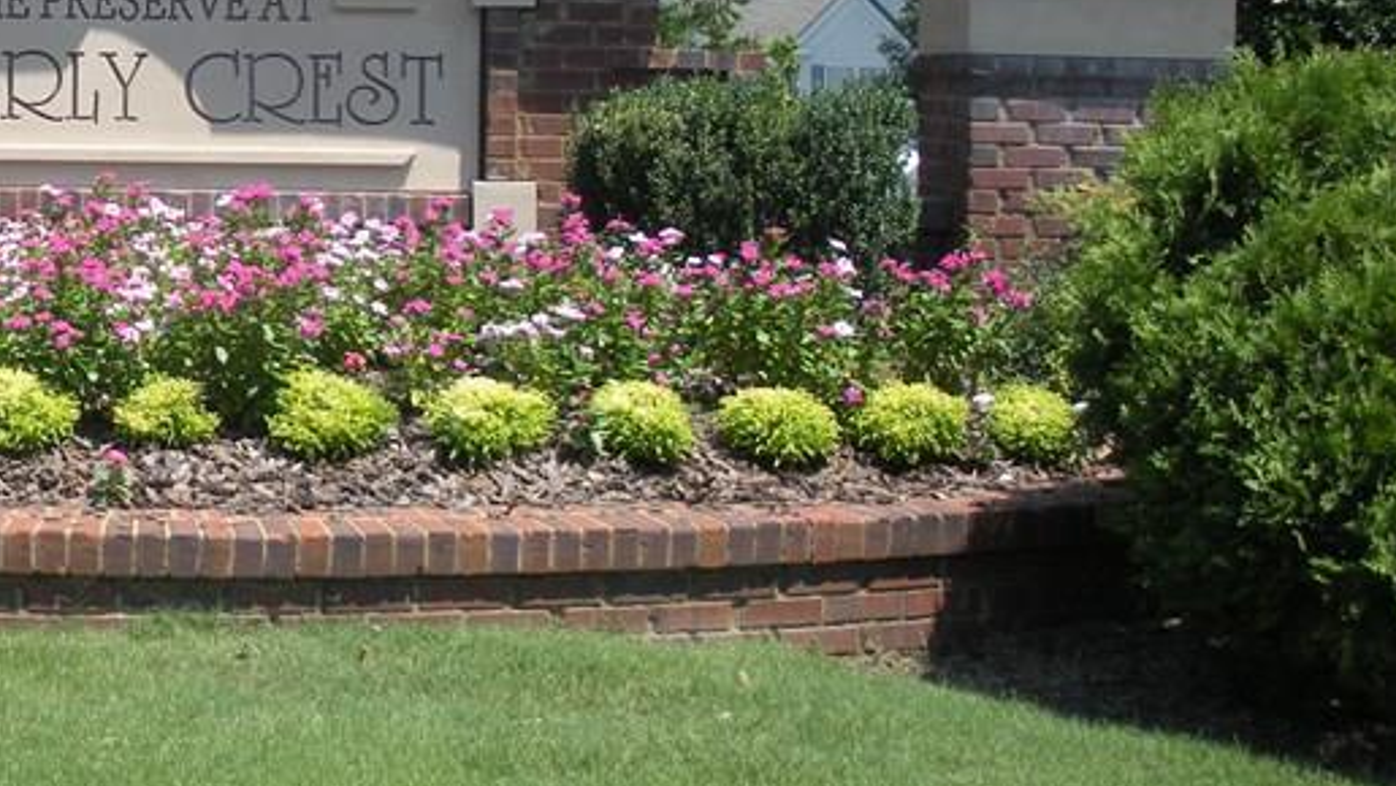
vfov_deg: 15.5
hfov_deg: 26.1
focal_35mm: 78
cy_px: 285
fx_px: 2888
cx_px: 84
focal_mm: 6.3
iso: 64
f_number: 3.5
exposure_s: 1/440
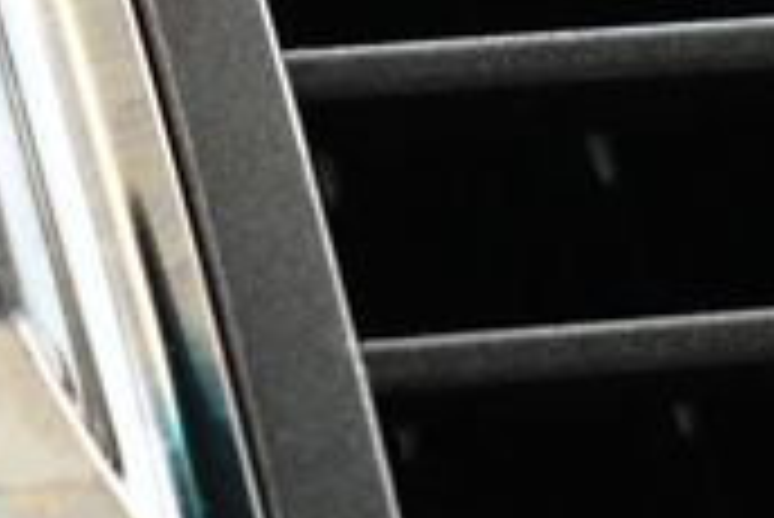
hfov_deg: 5.0
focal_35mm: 409
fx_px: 8801
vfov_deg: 3.4
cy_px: 90
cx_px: -567
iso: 4000
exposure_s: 1/60
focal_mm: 55
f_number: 5.6
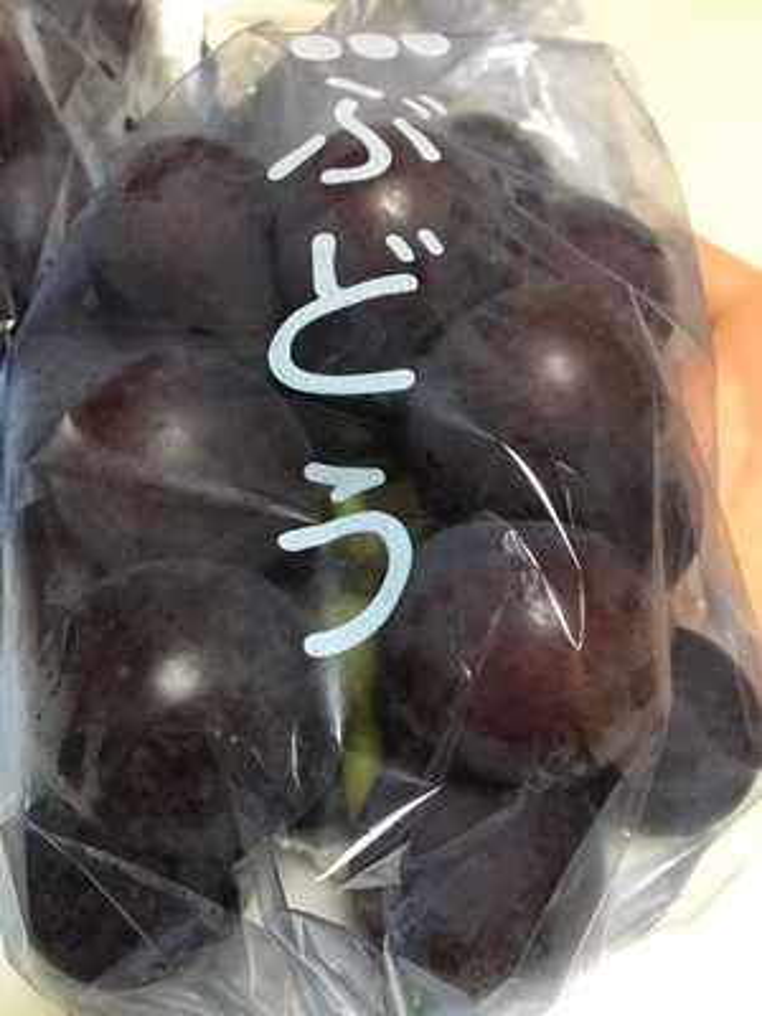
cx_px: 381
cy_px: 508
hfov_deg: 48.2
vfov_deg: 61.7
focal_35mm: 29
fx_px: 851
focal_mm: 4.15
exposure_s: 1/30
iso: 160
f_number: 2.2
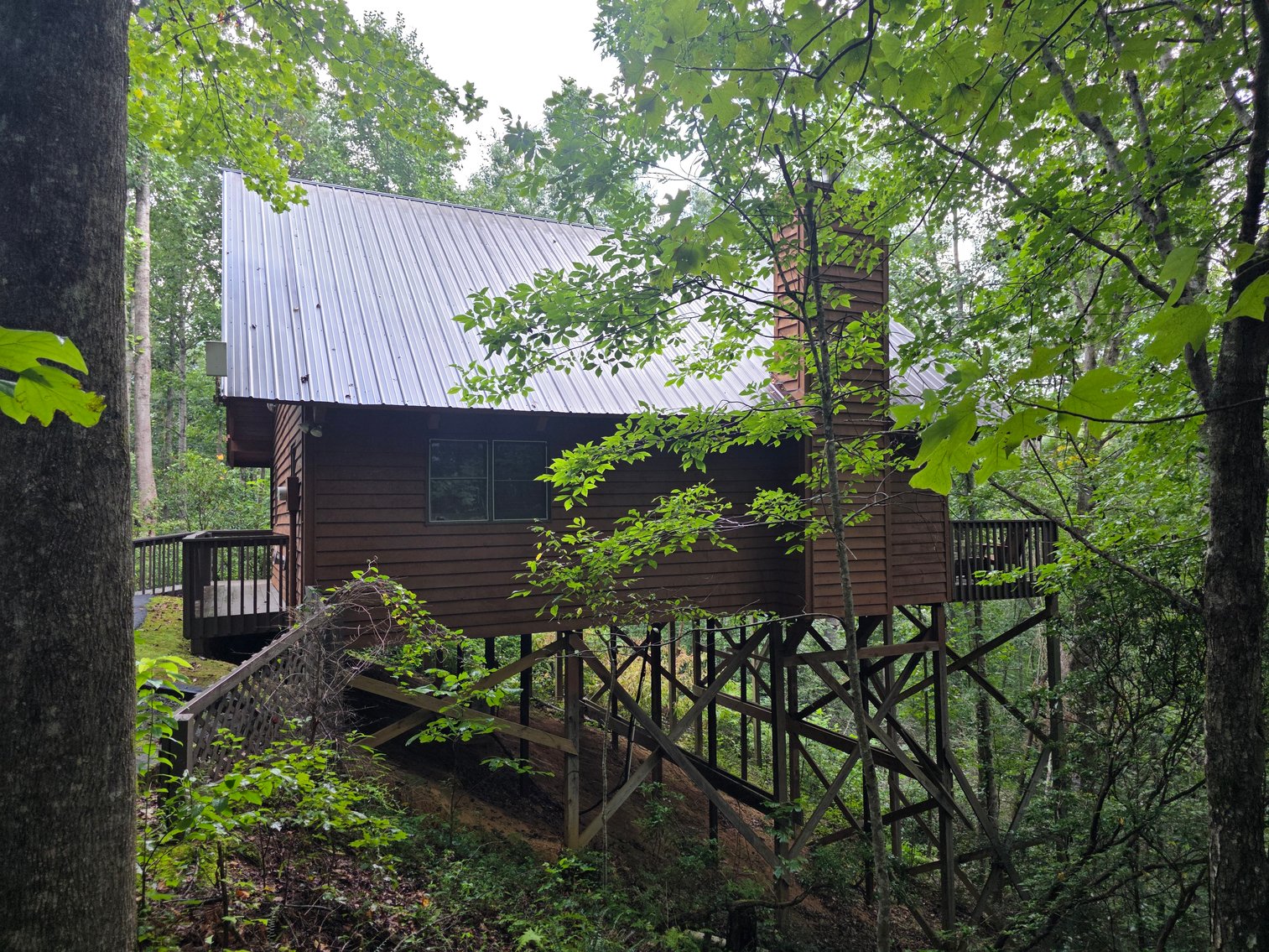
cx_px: 634
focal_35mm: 23
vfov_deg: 58.9
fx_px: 843
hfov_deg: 73.9
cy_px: 476
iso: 100
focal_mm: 6.3
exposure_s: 1/180
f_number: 1.7
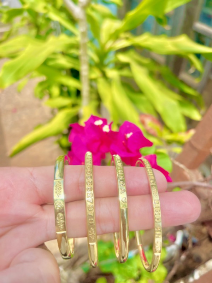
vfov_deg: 67.3
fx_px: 212
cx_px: 106
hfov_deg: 53.1
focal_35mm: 26
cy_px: 142
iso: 50
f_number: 1.6
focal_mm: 5.1
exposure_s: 1/1852
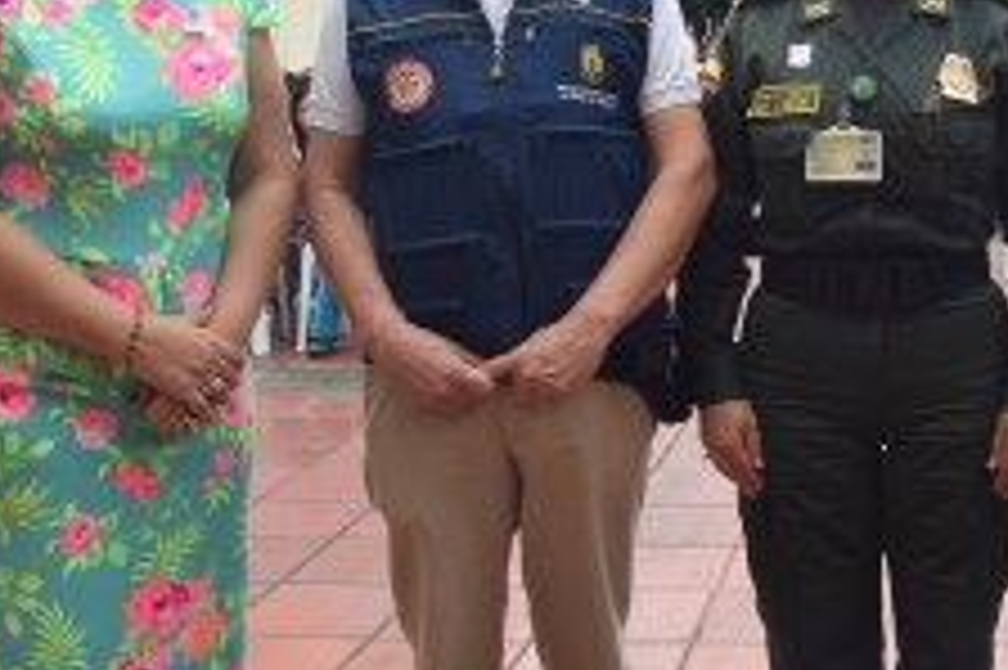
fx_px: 1679
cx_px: 878
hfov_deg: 32.0
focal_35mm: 60
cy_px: 92
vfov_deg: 22.2
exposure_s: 1/160
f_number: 10
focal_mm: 20
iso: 400
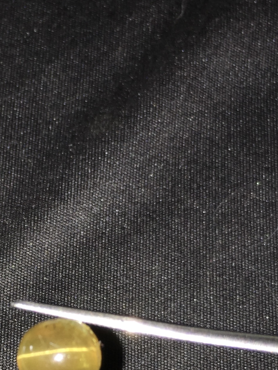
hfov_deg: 25.3
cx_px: 67
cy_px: 319
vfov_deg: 32.4
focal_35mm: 57
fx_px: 610
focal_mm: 4.15
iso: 25
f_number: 2.2
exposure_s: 1/54
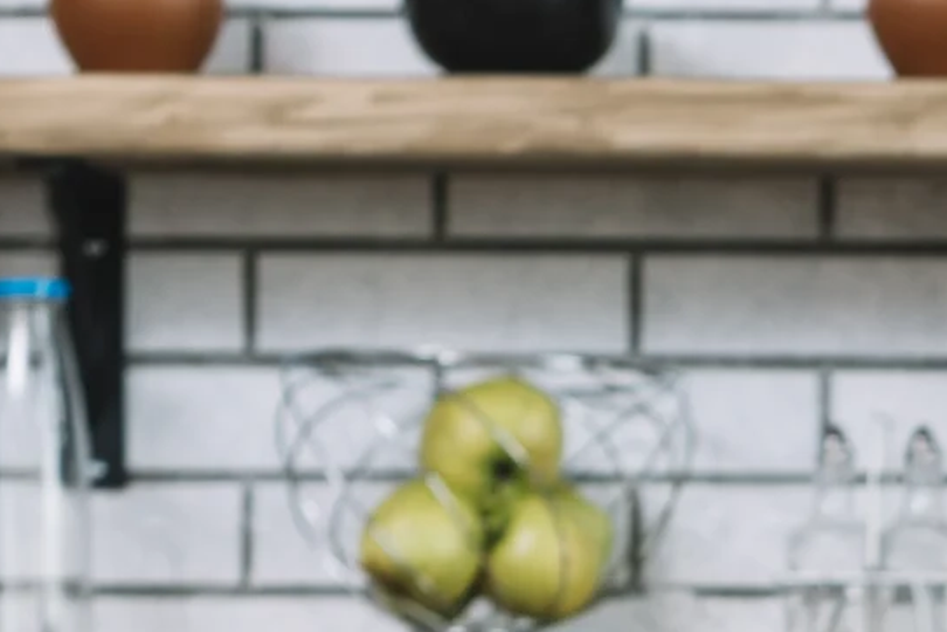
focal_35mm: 236
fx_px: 6211
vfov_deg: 5.7
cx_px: 1515
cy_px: 1286
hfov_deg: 8.5
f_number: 3.5
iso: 320
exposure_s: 1/160
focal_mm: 50
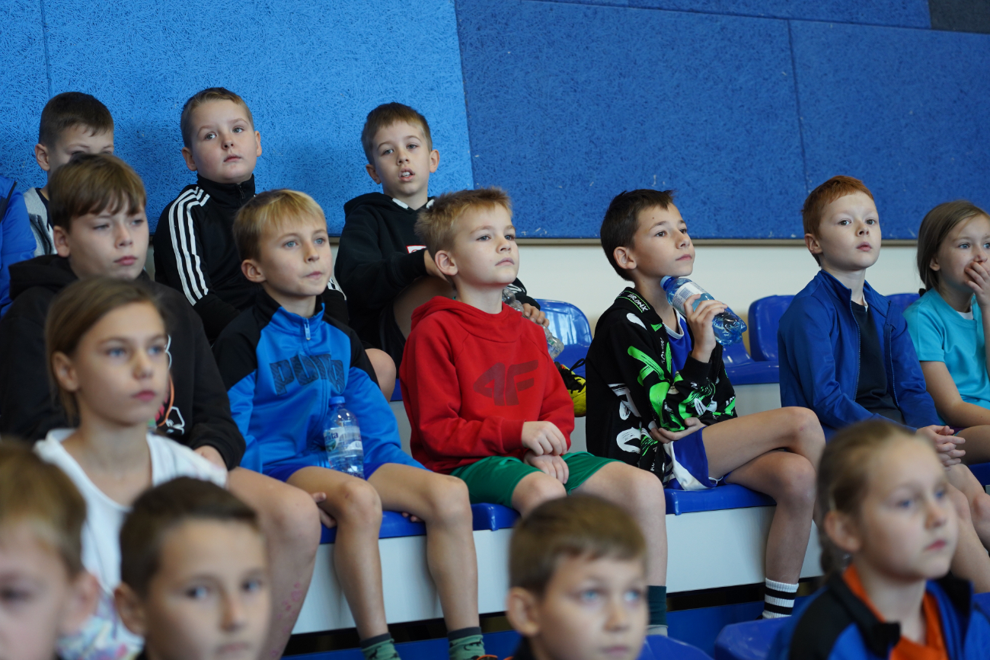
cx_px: 495
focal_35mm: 105
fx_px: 2888
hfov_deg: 19.5
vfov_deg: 13.0
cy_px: 330
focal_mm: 105
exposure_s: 1/100
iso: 1250
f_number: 4
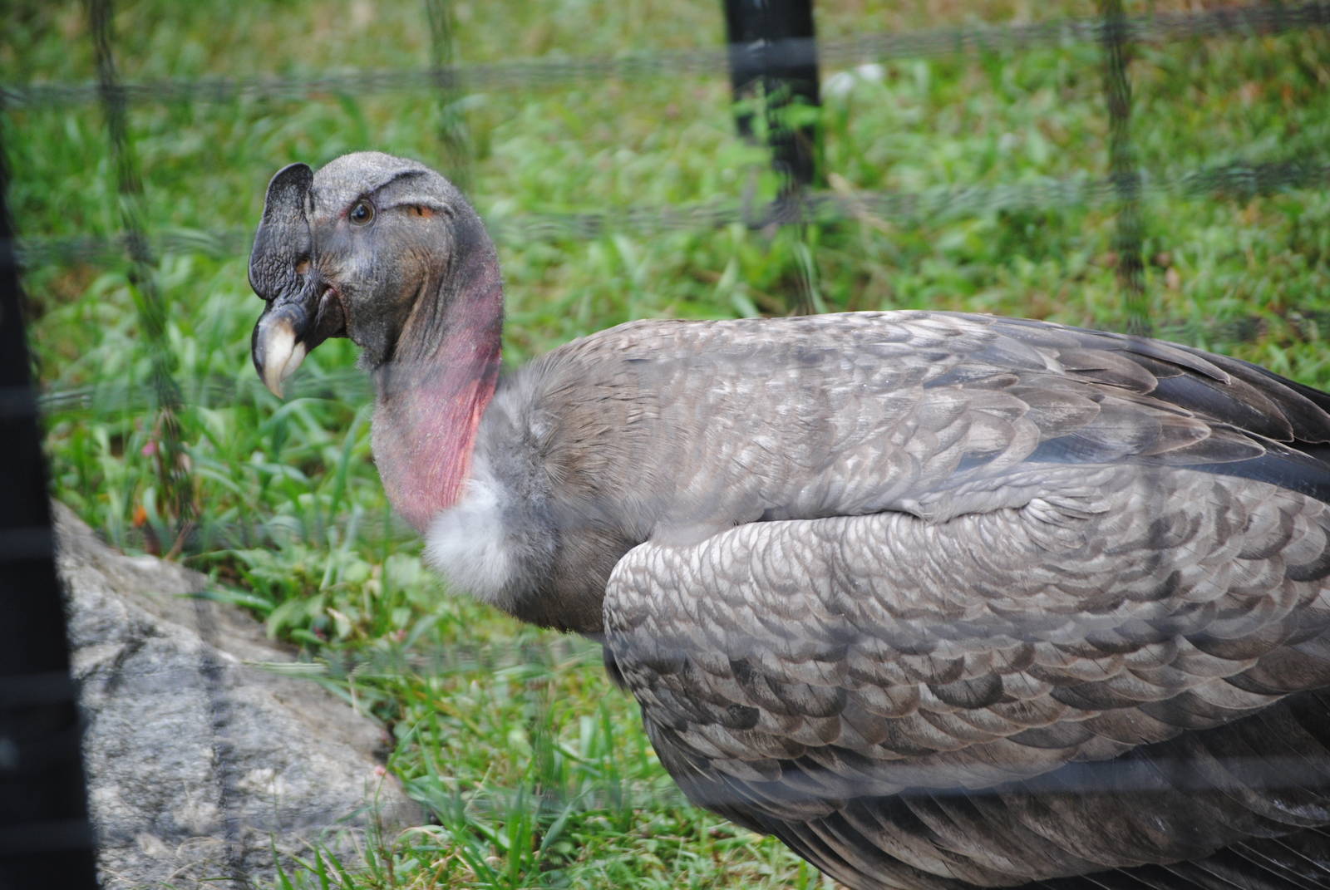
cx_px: 665
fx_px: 6436
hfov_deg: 11.8
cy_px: 445
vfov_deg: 7.9
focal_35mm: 174
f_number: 4.8
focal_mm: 116
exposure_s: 1/125
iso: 280
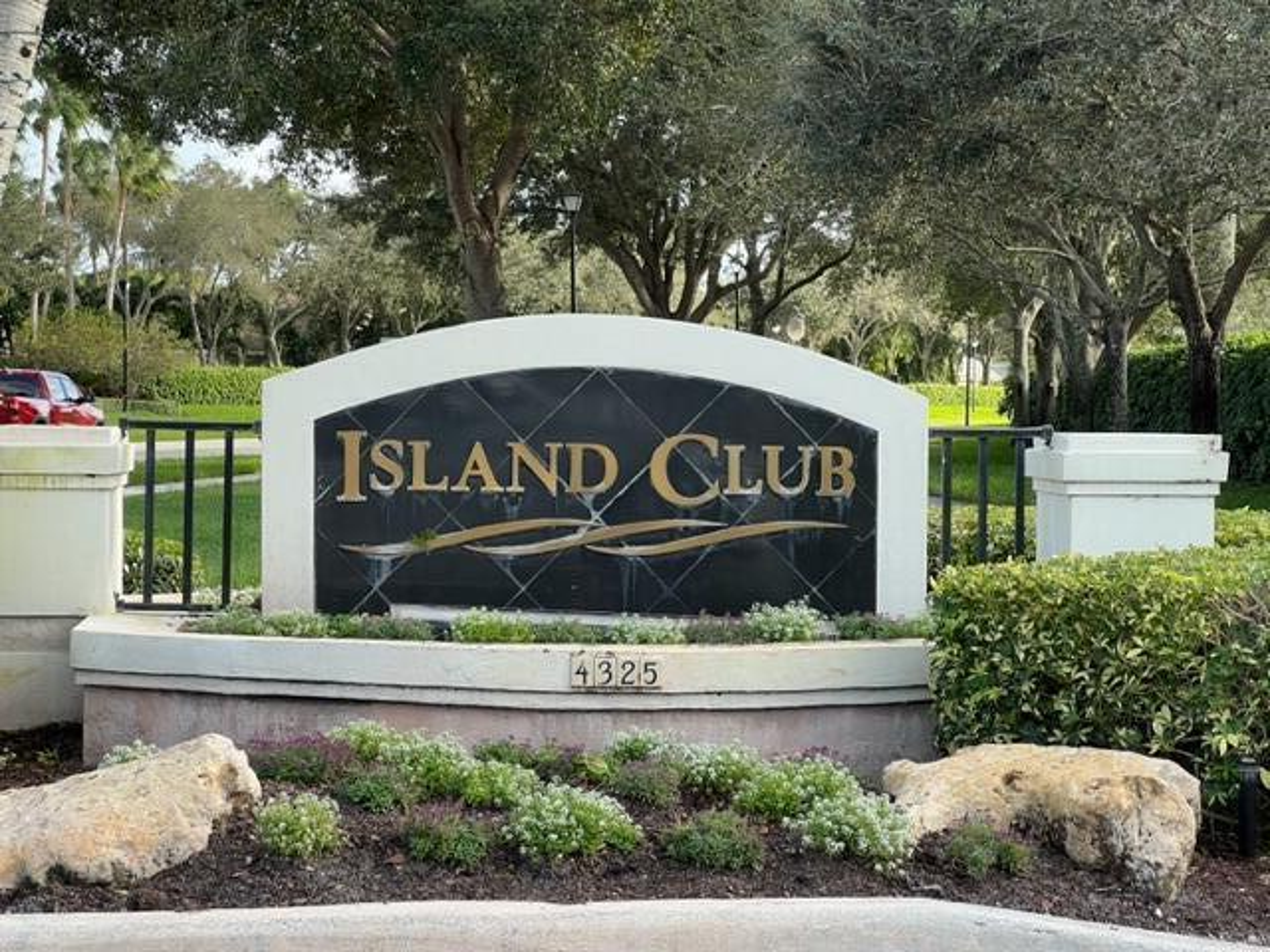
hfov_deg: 25.3
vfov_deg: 19.1
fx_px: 2825
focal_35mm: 77
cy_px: 476
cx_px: 635
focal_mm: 9
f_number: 2.8
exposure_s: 1/132
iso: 32
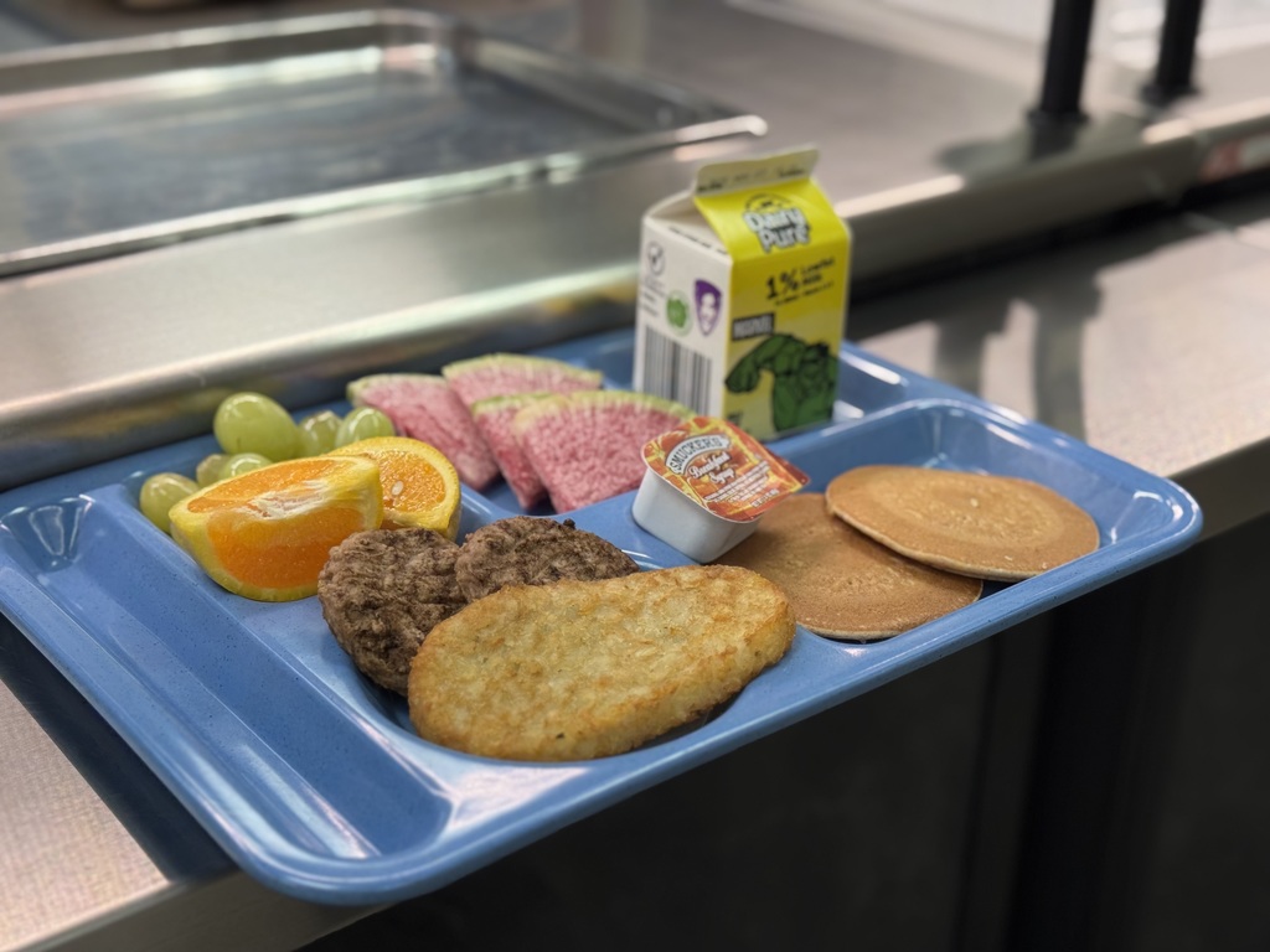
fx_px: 1761
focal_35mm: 48
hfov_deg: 39.7
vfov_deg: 30.3
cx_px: 635
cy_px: 476
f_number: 1.78
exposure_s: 1/159
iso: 50
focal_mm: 6.76
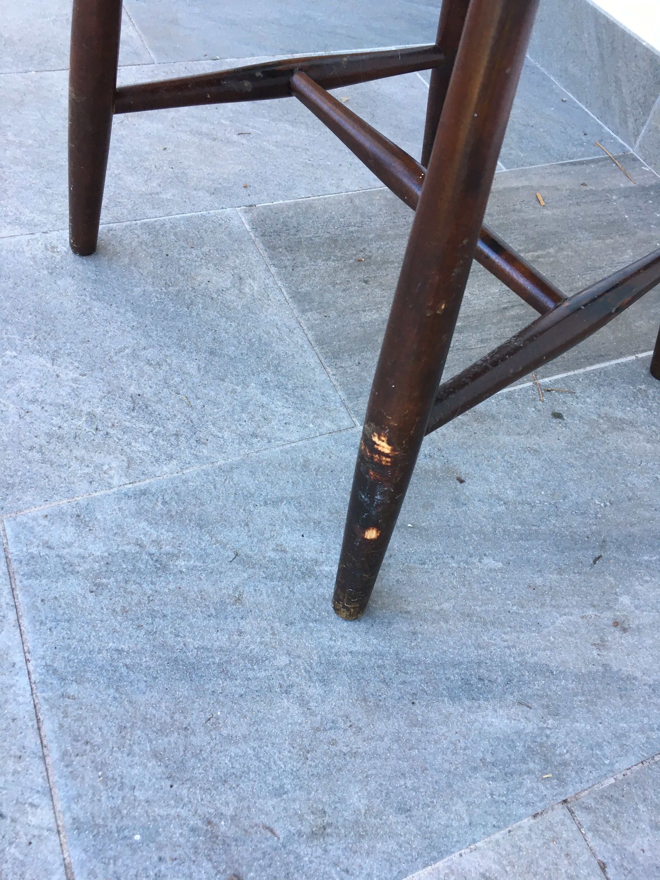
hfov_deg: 48.2
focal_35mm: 29
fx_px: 737
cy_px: 440
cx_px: 330
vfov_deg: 61.7
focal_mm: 4.15
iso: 25
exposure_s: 1/33
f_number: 2.2
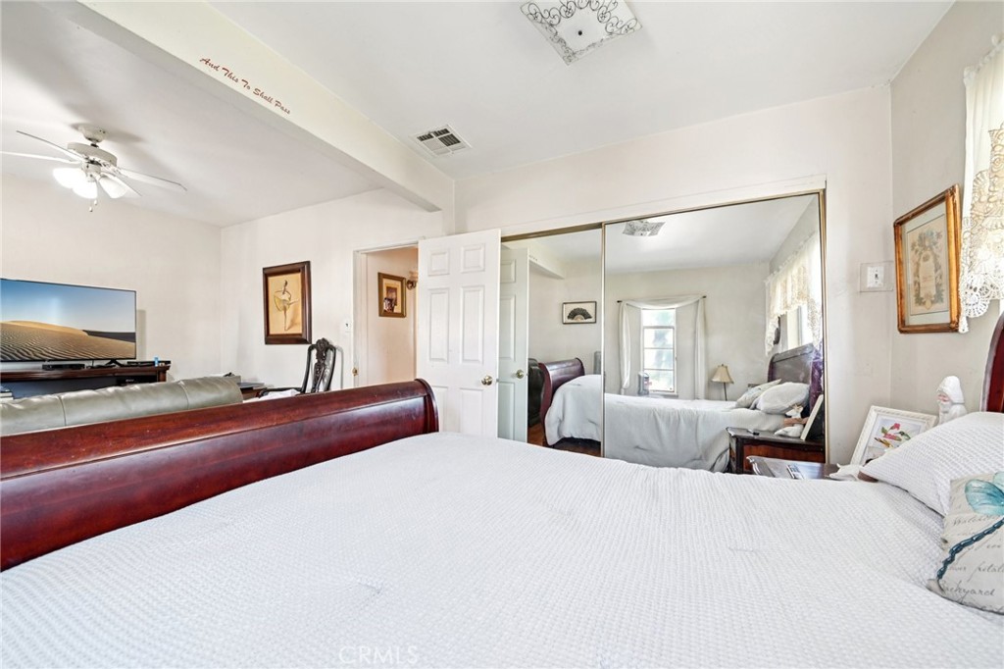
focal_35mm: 12
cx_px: 502
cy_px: 334
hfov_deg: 112.6
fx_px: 335
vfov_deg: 90.0
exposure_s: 1/2.5
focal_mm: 12
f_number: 8
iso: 250
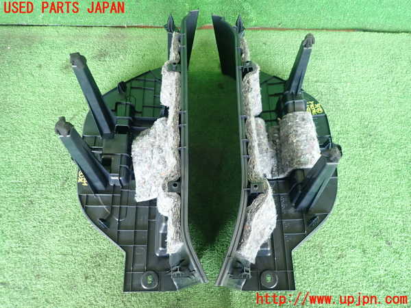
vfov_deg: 54.9
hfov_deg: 69.4
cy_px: 154
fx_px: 297
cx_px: 206
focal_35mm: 25
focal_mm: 4.5
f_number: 2
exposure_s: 1/30
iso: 200
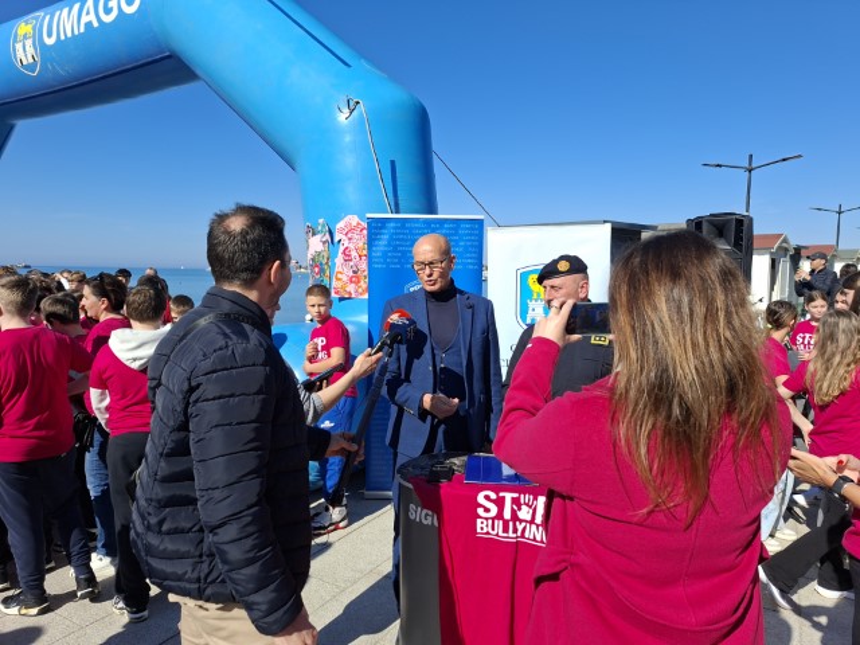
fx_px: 571
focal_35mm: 23
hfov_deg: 73.9
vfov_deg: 58.9
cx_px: 430
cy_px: 322
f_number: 1.8
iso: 50
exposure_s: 1/2695
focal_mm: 5.54
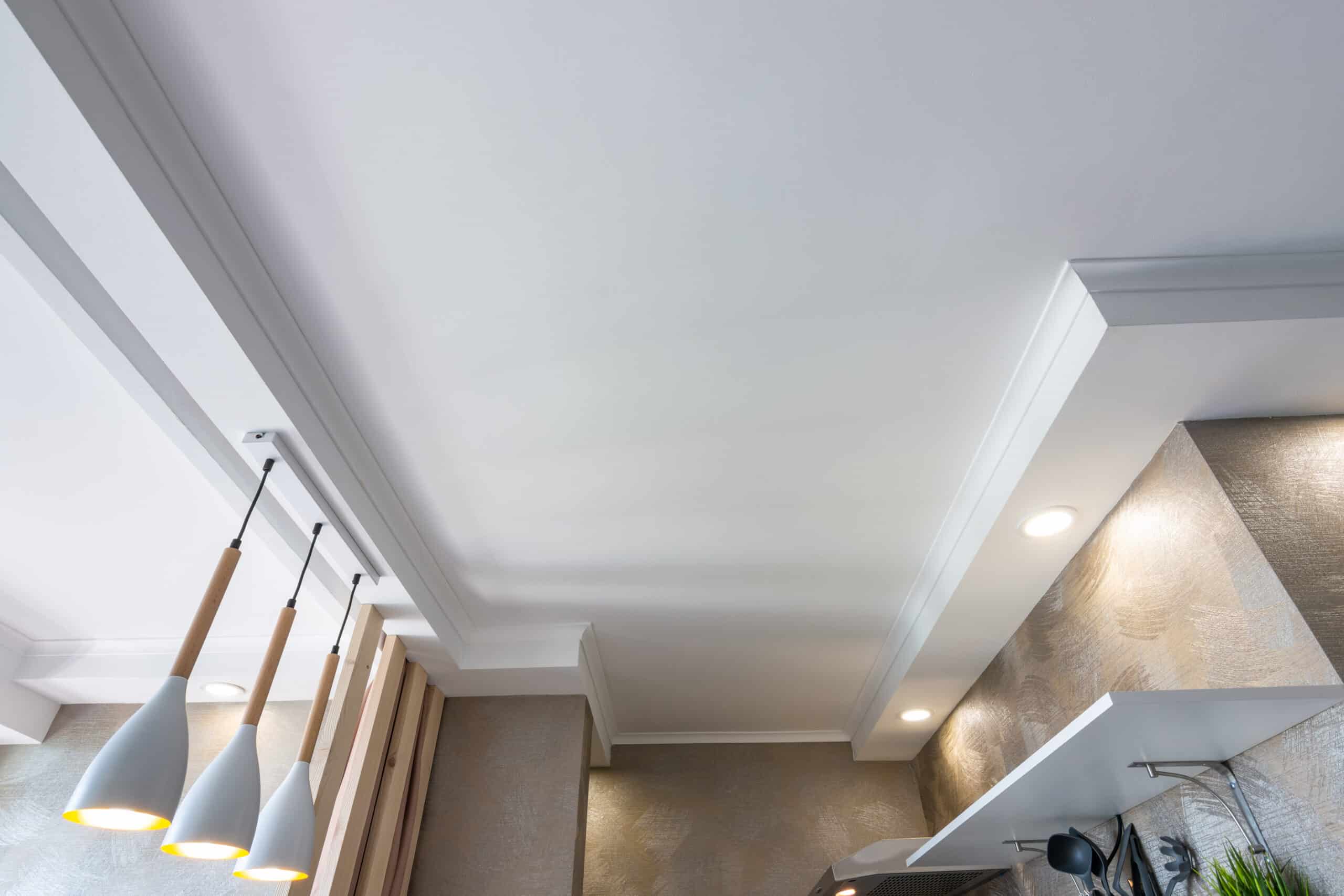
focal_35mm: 18
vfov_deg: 67.4
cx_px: 672
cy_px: 448
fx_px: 672
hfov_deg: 90.0
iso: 100
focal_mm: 12
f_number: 13
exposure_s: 1/4
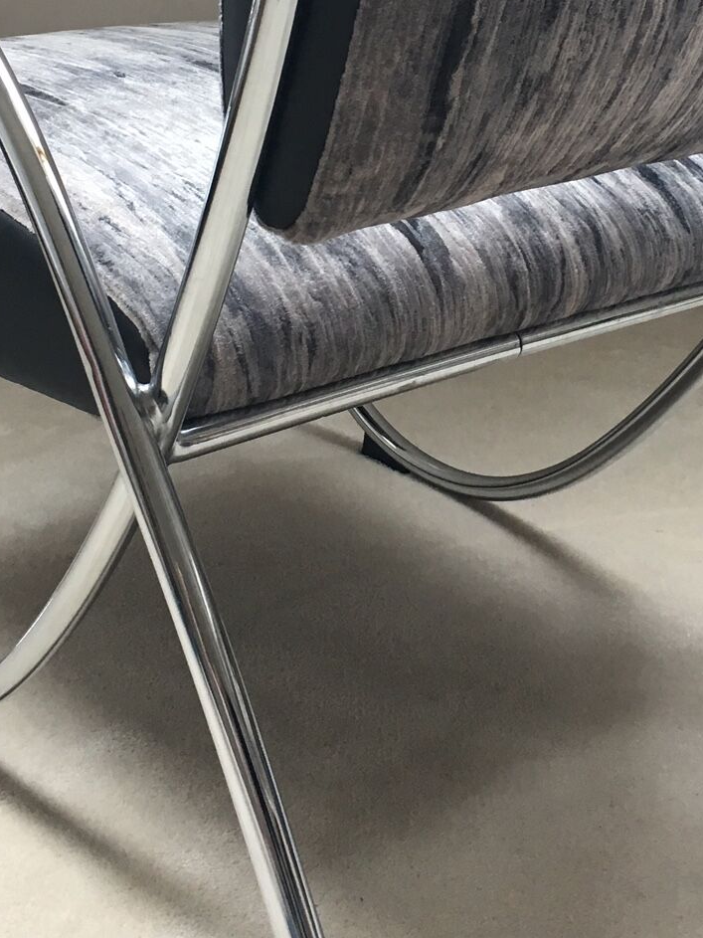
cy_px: 207
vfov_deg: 30.5
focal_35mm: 62
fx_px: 1679
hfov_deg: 23.6
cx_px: 376
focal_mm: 4.15
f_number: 2.2
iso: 50
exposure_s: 1/33
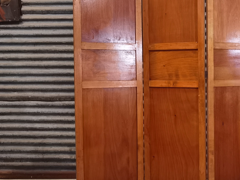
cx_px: 202
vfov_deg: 24.0
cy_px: 90
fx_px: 423
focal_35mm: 61
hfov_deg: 30.7
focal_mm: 6.71
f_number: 1.9
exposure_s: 1/25
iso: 800
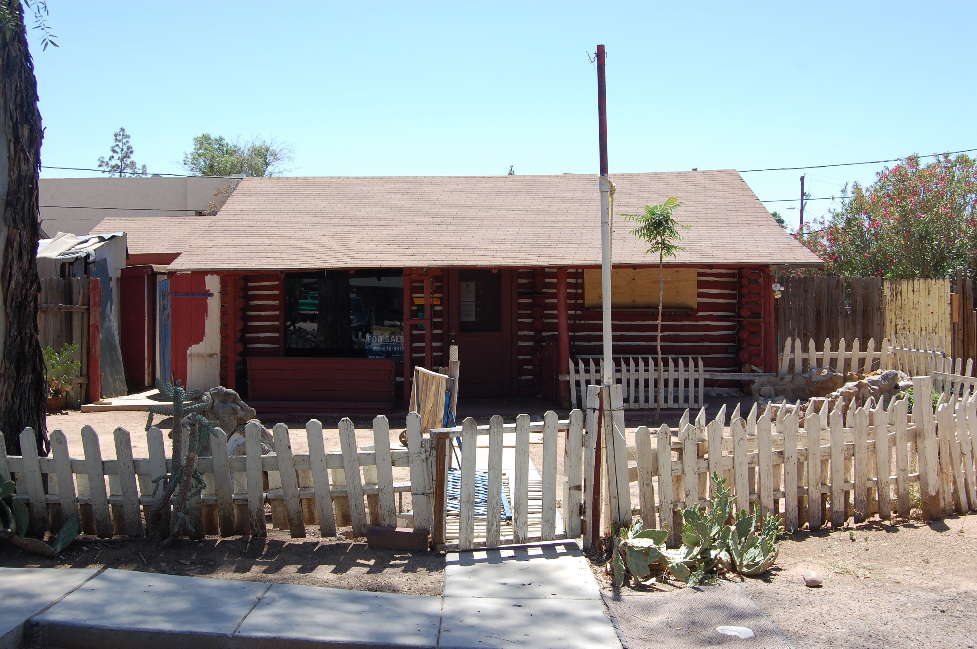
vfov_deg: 31.8
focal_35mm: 42
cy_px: 324
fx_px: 1139
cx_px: 488
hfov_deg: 46.4
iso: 200
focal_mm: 28
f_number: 8
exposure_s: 1/250
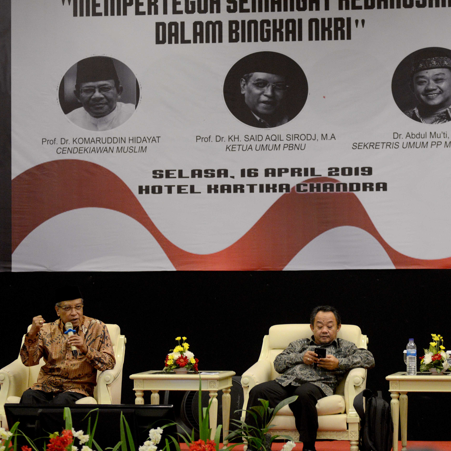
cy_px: 222
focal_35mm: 136
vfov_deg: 12.8
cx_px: 319
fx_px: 2005
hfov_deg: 12.8
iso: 2500
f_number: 2.8
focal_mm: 100
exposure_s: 1/125
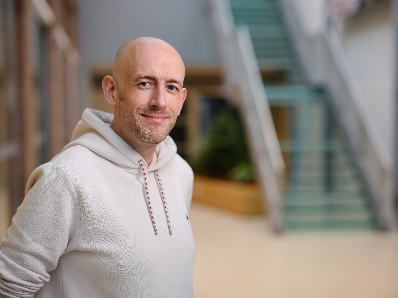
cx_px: 199
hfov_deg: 30.7
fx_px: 724
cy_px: 149
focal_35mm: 63
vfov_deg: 23.3
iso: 320
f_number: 2.2
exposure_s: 1/80
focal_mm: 80
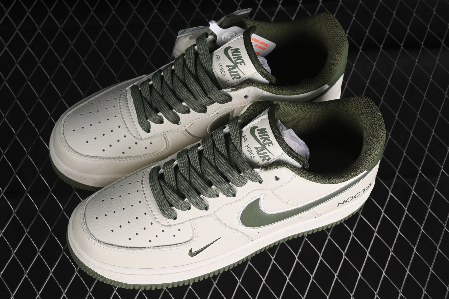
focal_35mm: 75
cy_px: 150
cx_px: 224
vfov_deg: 18.2
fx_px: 935
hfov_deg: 27.0
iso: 160
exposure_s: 1/60
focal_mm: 50
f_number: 8
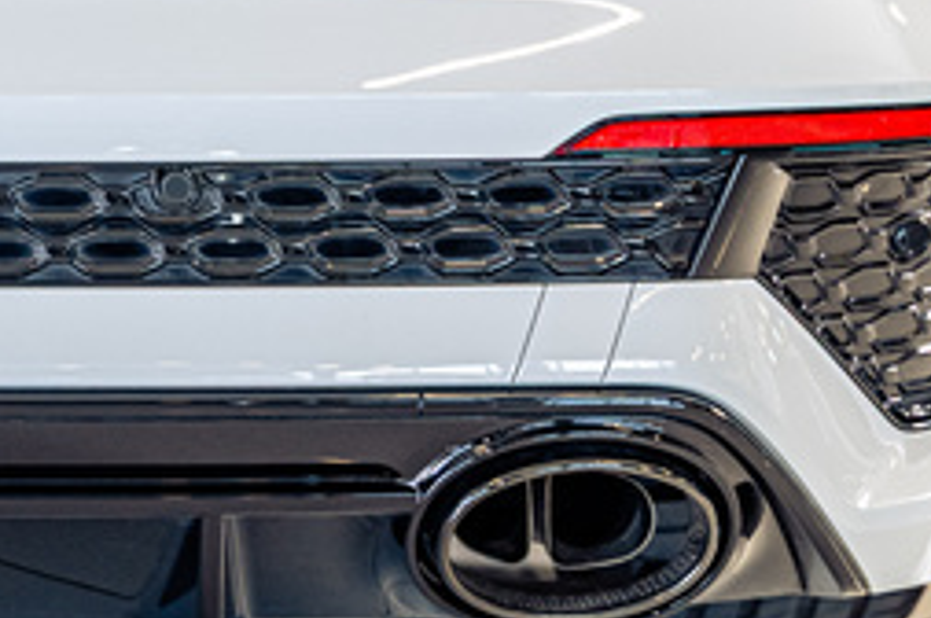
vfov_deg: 8.3
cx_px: -282
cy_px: -298
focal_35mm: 162
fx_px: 4184
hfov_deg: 12.3
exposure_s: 1/125
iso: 640
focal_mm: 40
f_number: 4
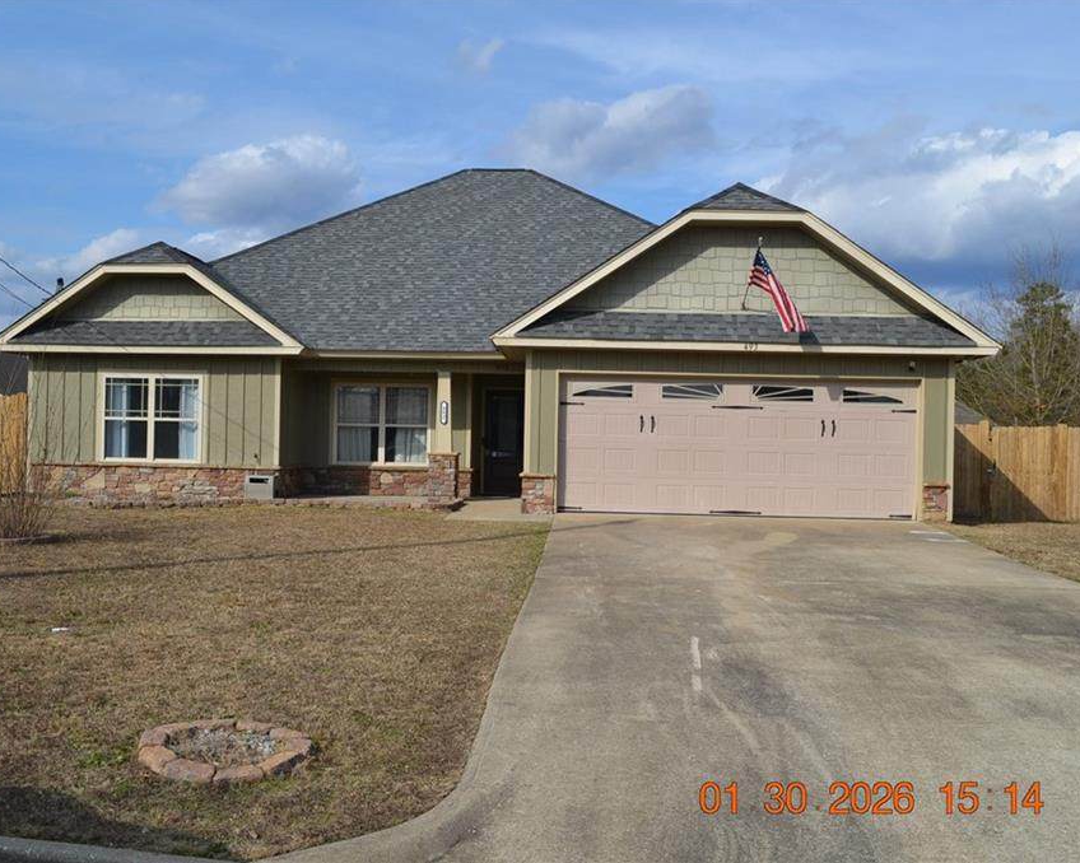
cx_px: 515
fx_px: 1087
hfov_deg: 52.8
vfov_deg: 43.3
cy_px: 430
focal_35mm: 34
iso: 100
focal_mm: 20
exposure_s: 1/250
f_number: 8
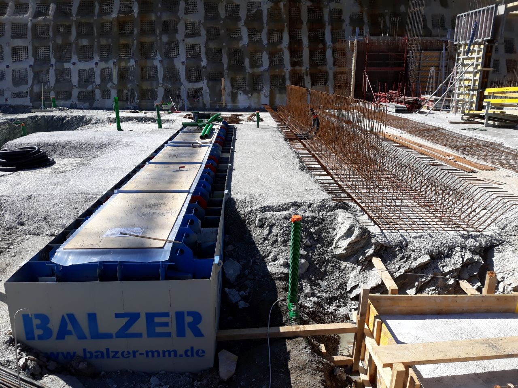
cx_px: 259
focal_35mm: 27
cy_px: 194
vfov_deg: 51.4
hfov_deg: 65.3
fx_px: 404
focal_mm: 3.71
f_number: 1.7
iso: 40
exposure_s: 1/1410
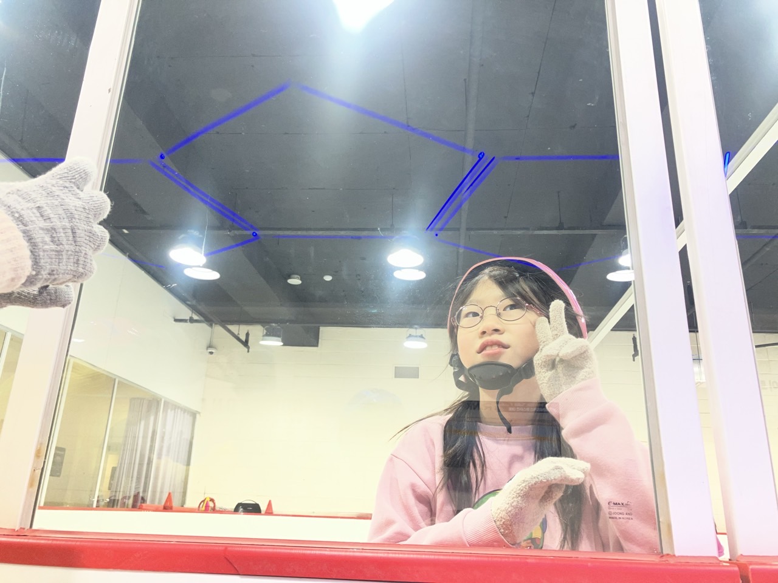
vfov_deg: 49.7
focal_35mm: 28
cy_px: 292
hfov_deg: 63.4
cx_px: 389
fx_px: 629
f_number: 1.8
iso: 64
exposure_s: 1/120
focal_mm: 3.99
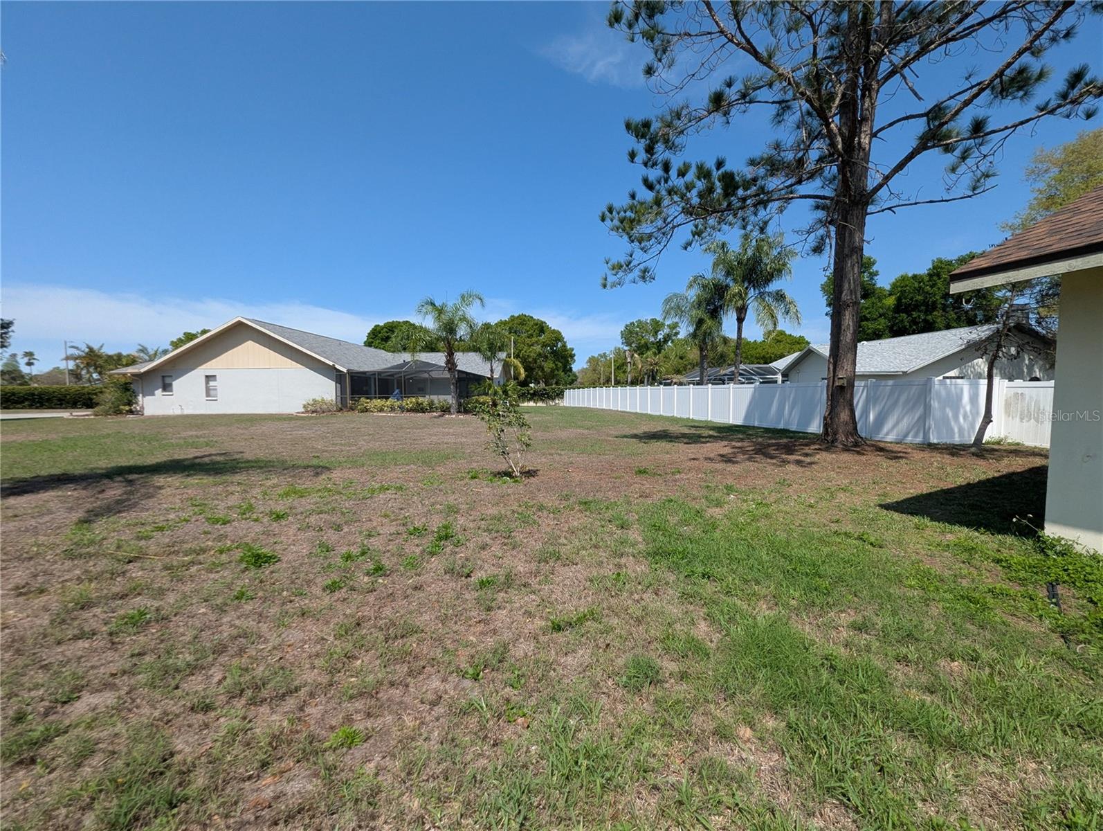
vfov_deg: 90.1
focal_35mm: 13
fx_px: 415
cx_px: 552
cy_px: 416
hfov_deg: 106.1
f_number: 2.2
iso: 45
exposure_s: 1/1481
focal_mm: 1.95
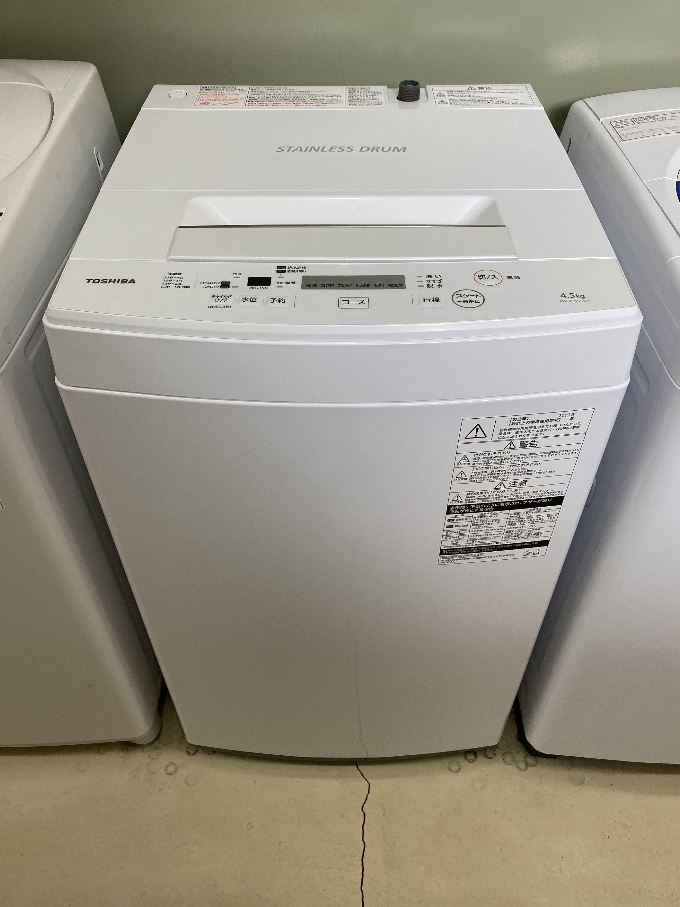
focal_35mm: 26
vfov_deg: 67.3
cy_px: 454
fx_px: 681
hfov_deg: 53.1
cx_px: 340
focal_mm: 4.25
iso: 125
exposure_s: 1/100
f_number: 1.8
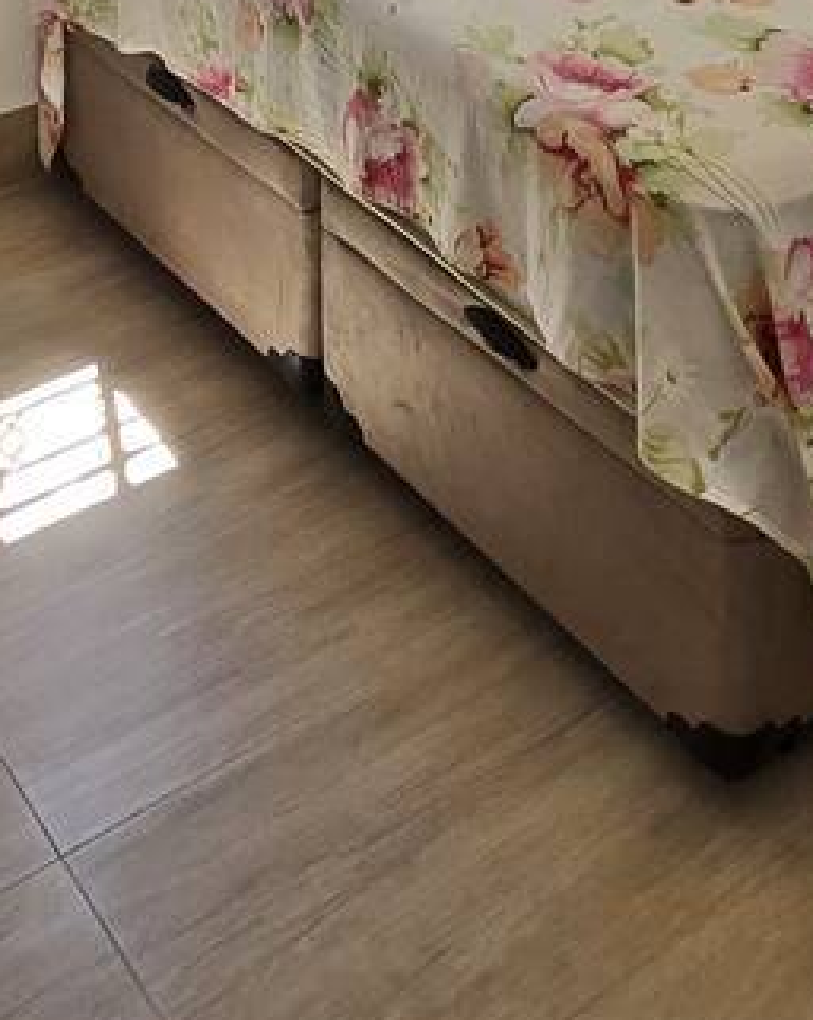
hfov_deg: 26.6
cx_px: 400
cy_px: -572
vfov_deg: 24.4
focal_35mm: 57
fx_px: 1718
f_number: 2.2
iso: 50
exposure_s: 1/152
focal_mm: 2.2
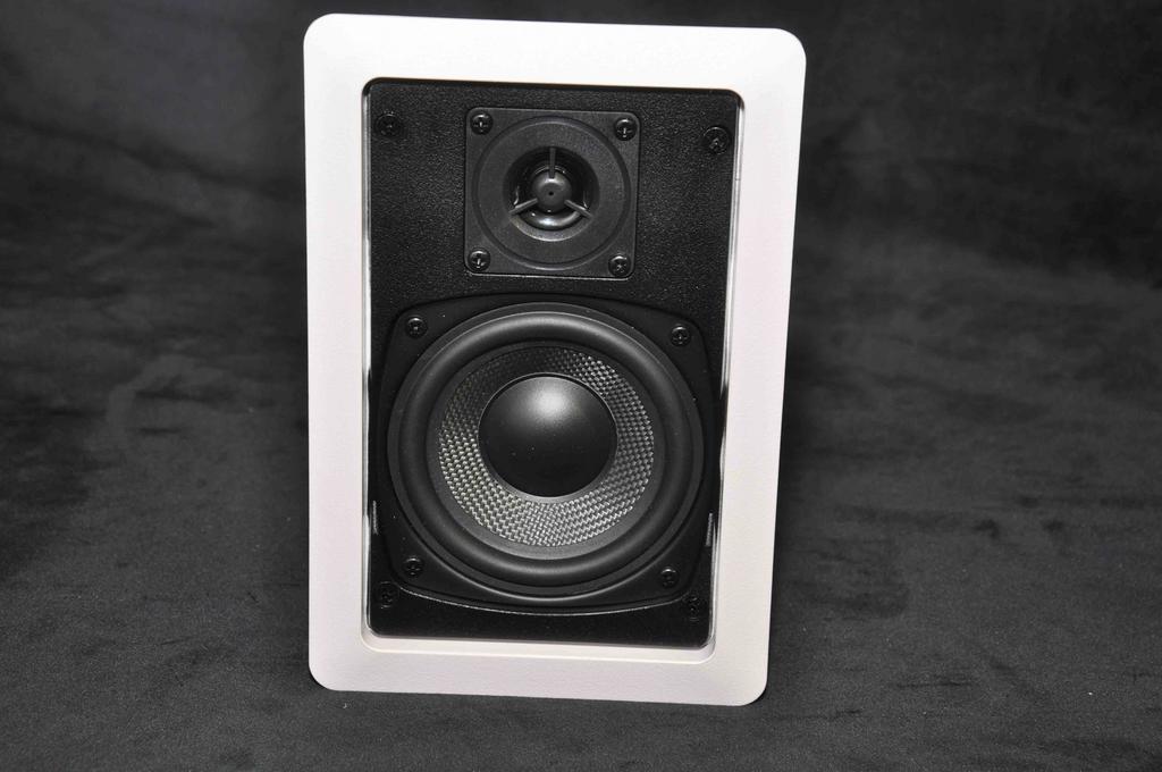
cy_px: 386
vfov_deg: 15.7
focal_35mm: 87
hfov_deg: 23.4
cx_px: 581
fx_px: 2805
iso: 200
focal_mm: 58
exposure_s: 1/30
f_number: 8
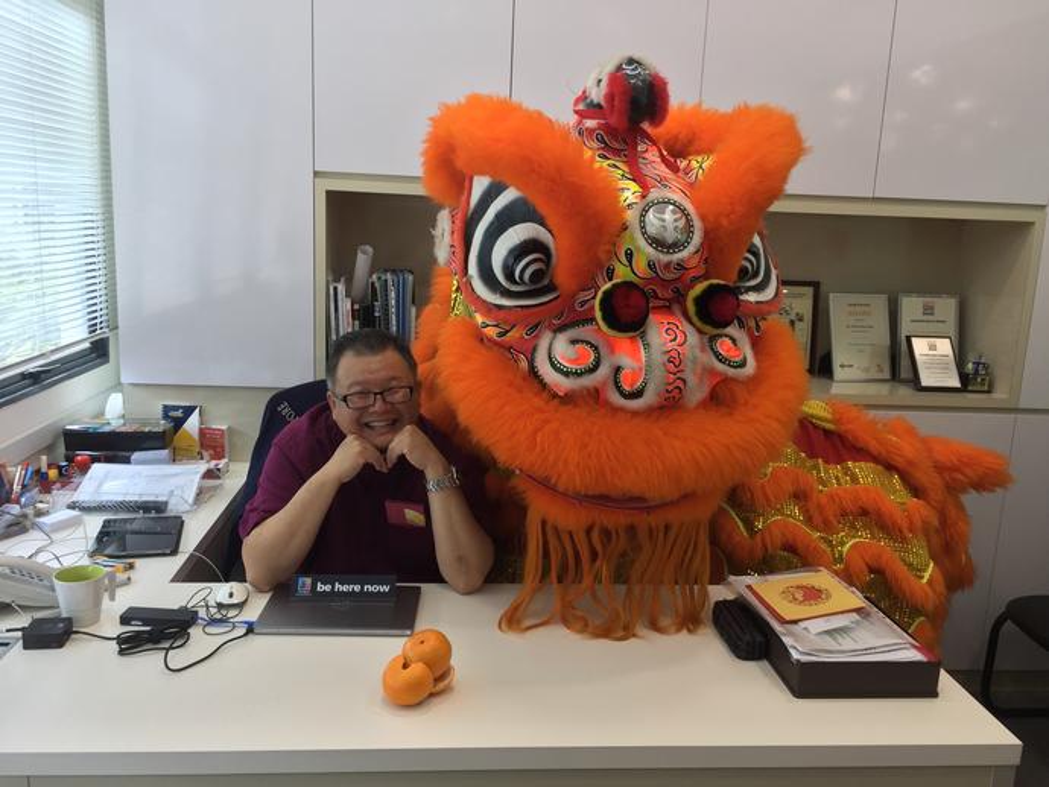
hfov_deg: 61.6
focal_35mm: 29
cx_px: 524
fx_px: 879
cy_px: 394
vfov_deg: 48.3
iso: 40
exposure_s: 1/50
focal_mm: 4.15
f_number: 2.2
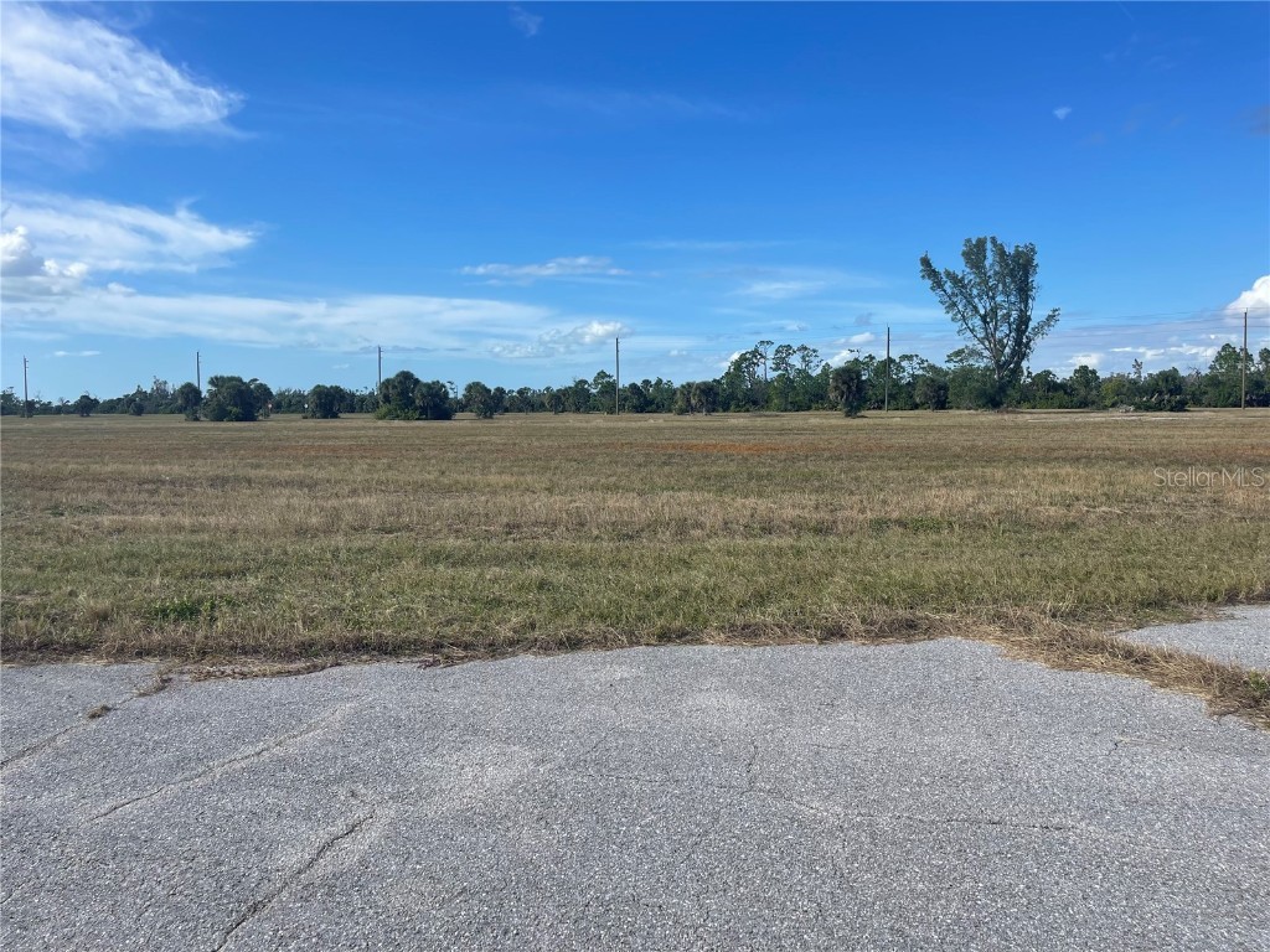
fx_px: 917
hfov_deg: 69.4
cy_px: 476
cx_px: 635
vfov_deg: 54.9
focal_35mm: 25
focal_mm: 5.1
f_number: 1.6
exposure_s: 1/3559
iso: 32
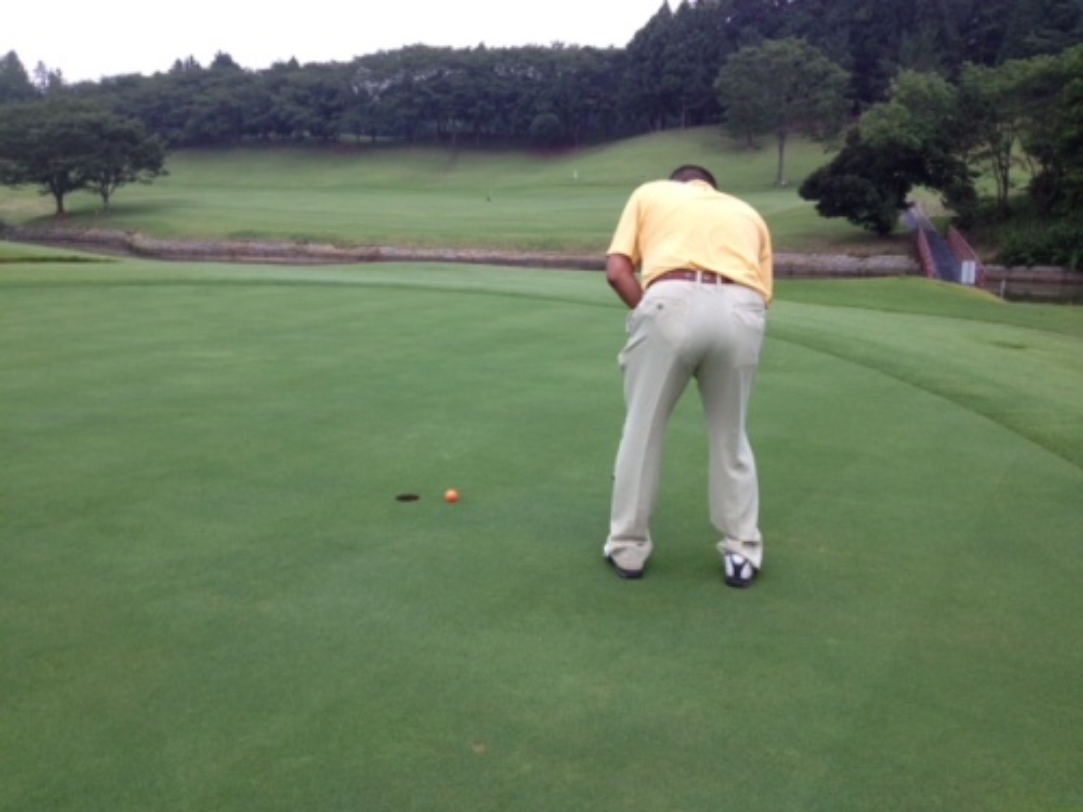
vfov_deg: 40.7
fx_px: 1095
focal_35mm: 35
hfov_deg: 52.6
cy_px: 406
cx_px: 542
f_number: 2.4
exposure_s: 1/40
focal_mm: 4.28
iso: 80
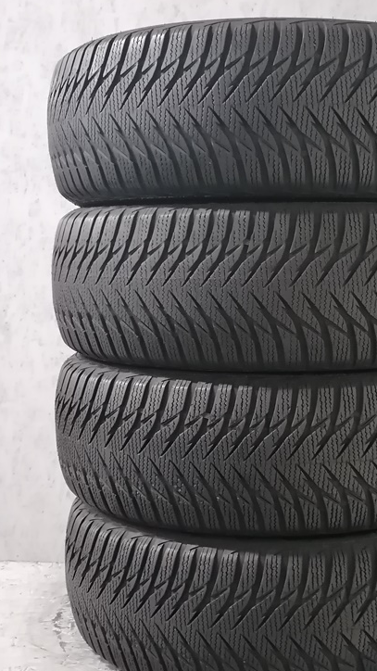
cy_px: 359
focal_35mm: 53
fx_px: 942
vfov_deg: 39.2
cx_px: 273
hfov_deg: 22.5
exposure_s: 1/25
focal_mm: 5.4
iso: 1000
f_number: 1.8
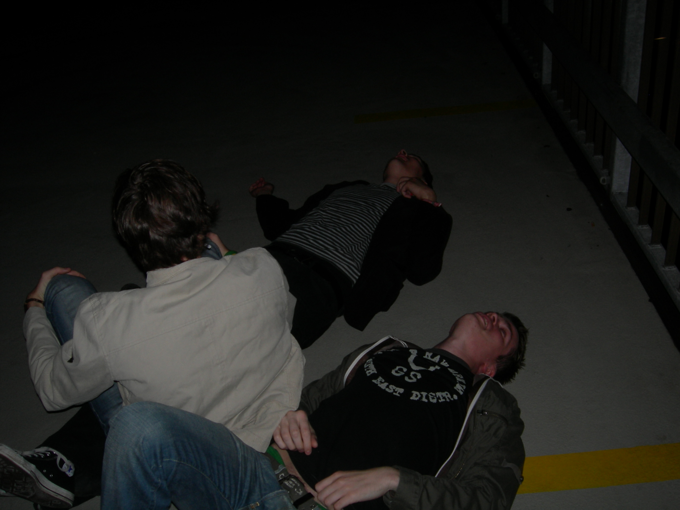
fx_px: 707
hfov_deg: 51.4
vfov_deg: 39.7
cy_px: 255
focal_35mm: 36
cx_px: 340
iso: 64
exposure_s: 1/60.1
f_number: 4.8
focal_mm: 7.5
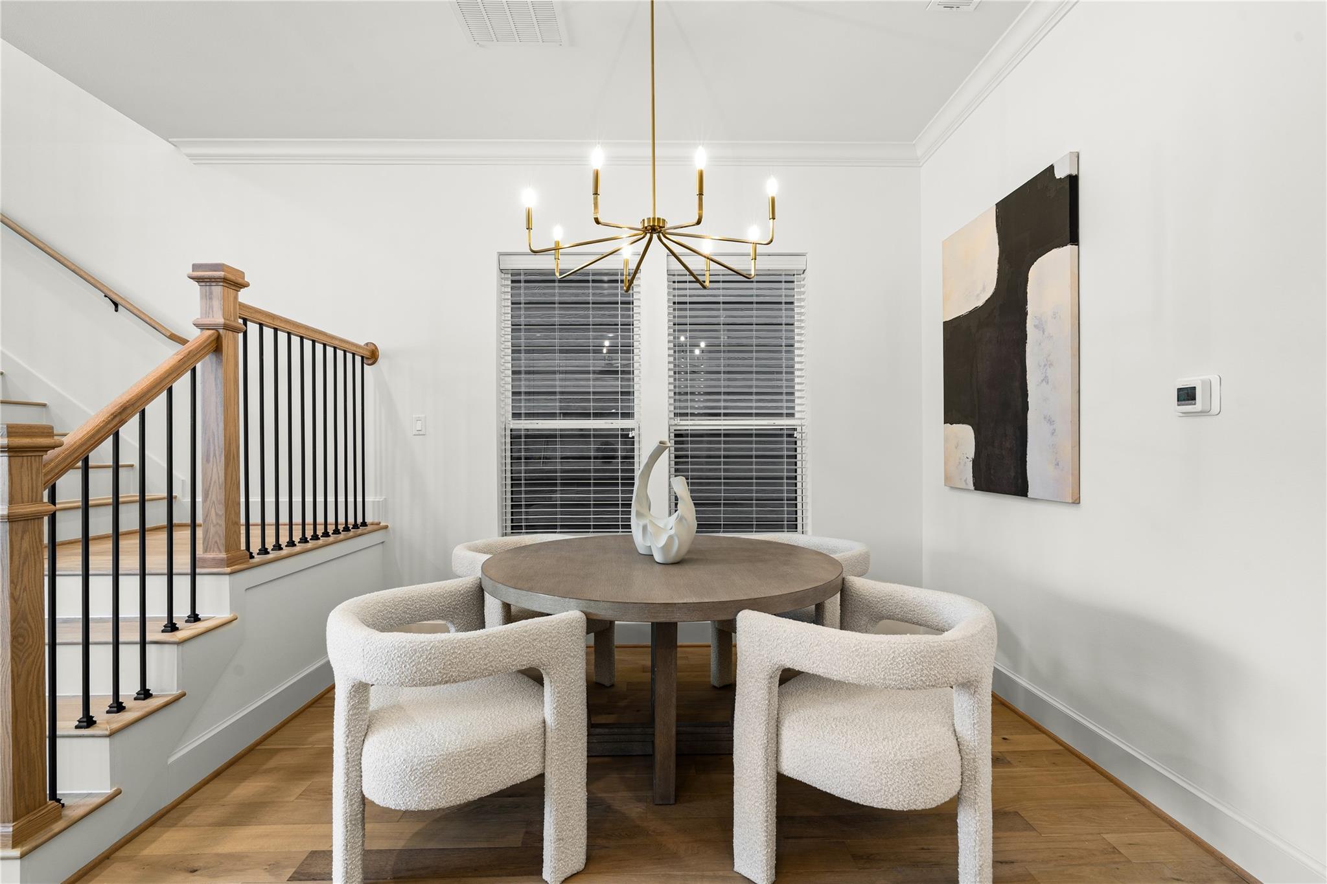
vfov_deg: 73.7
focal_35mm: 16
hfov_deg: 96.7
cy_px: 442
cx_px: 664
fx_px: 590
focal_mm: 16
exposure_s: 1
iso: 200
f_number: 9
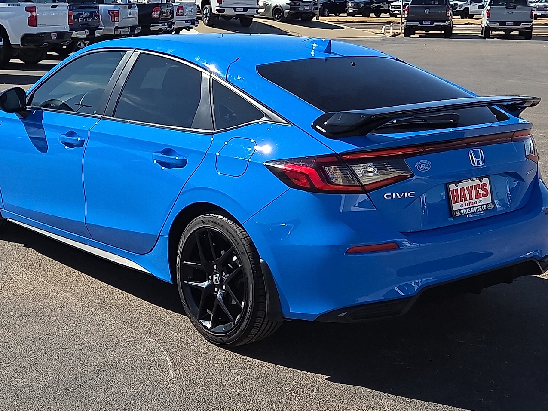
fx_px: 934
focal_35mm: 59
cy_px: 180
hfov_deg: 32.7
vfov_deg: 24.8
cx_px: 241
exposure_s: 1/1667
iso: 25
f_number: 1.8
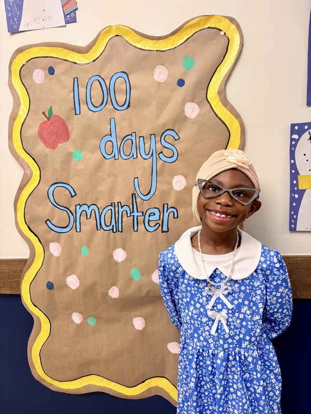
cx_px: 156
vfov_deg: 67.3
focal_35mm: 26
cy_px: 207
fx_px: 311
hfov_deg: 53.1
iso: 64
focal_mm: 5.96
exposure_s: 1/60
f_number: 1.6
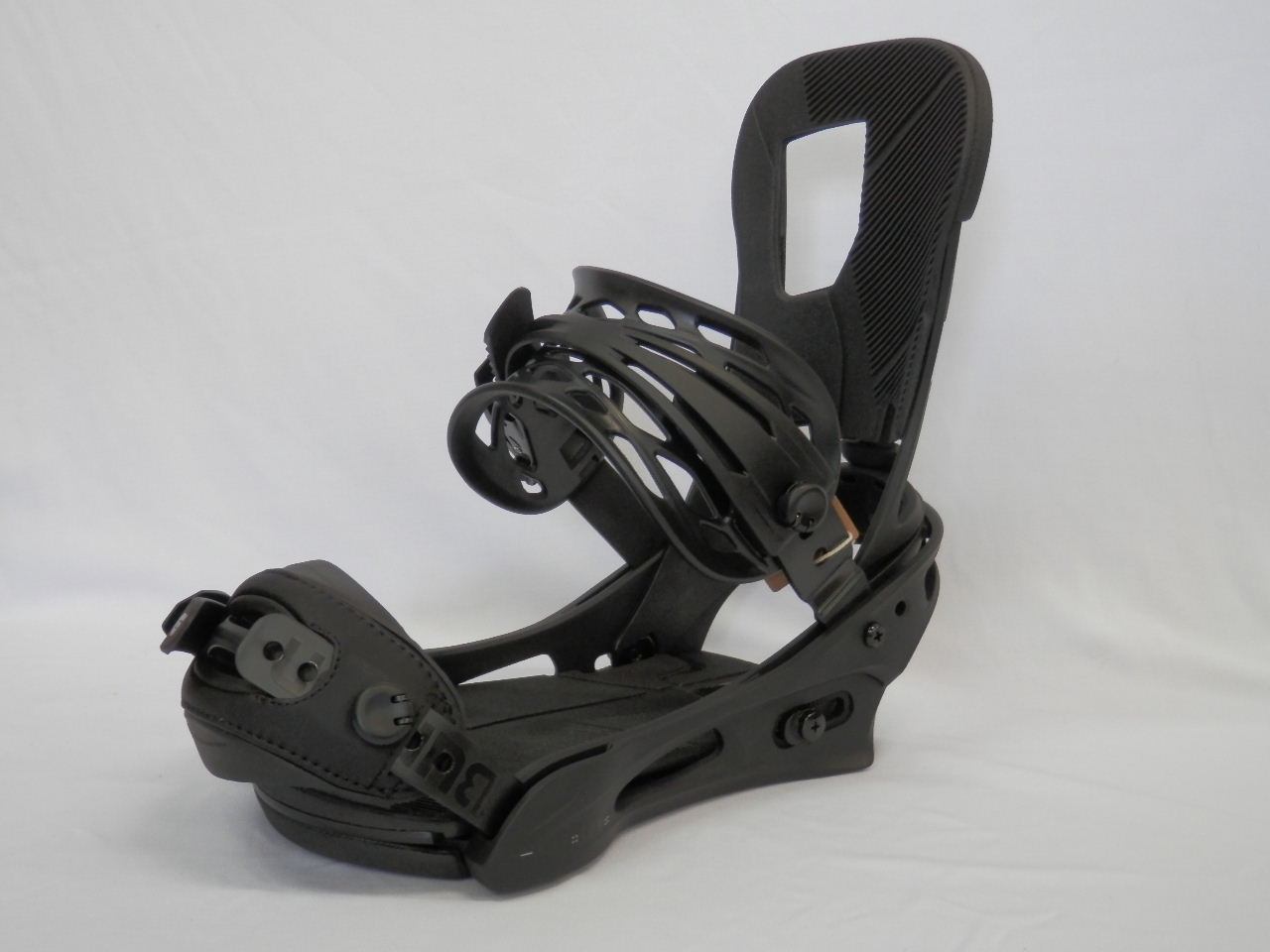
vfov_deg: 36.0
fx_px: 1468
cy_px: 476
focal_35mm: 40
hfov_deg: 46.8
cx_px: 635
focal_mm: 7.3
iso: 200
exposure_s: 1/15
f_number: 3.7
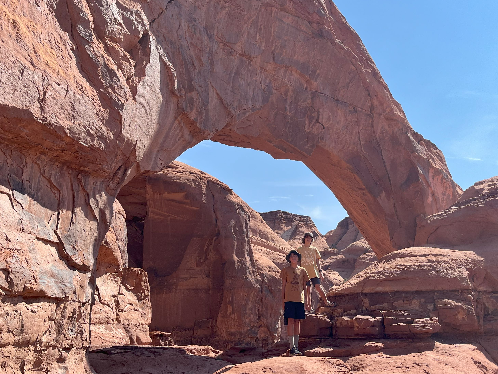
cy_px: 170
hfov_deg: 51.4
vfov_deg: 39.6
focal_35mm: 36
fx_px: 518
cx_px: 252
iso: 50
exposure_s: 1/3876
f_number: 1.6
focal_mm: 5.1
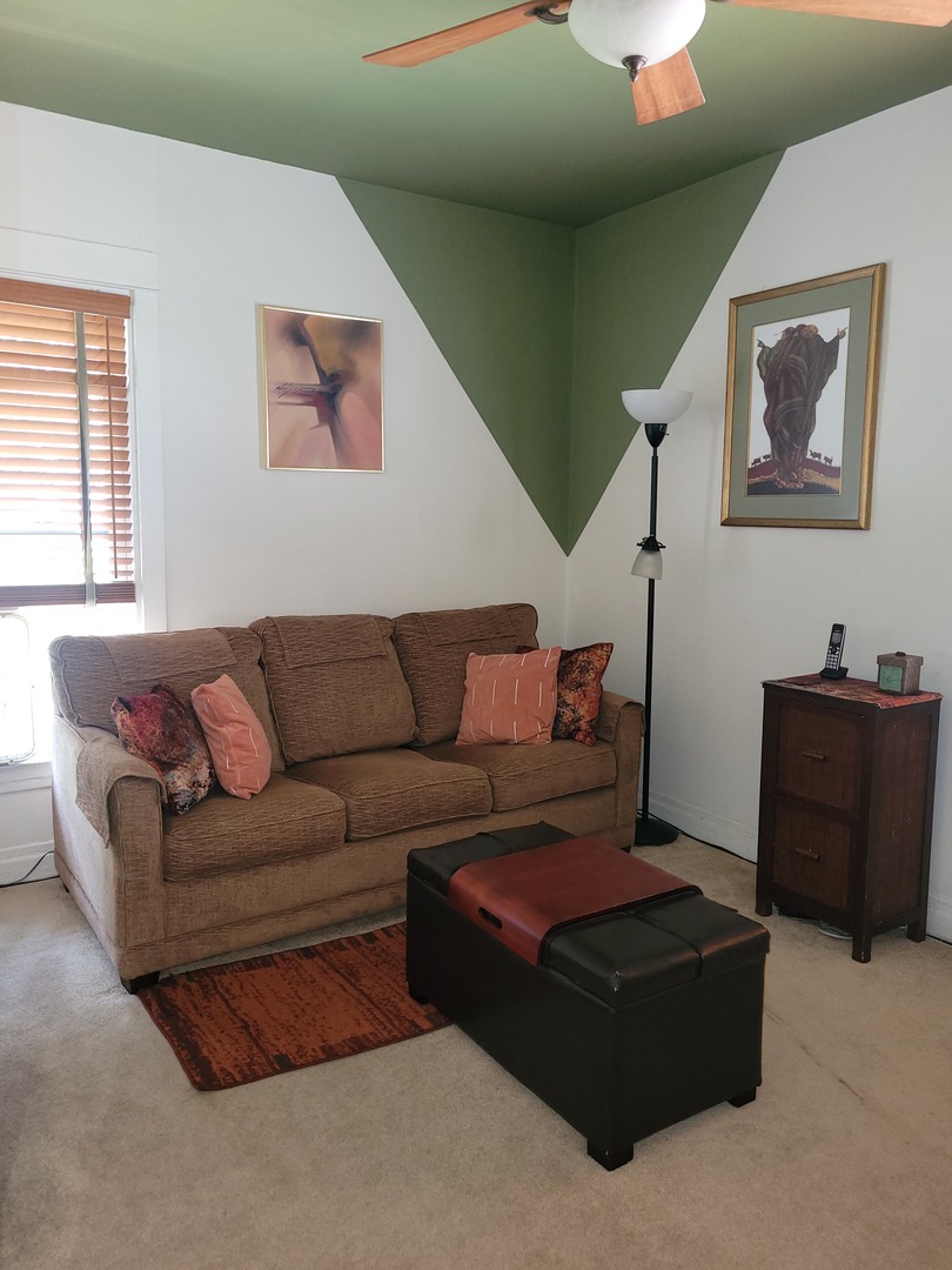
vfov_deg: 67.3
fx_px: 953
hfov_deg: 53.1
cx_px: 476
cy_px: 635
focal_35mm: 26
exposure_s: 1/10
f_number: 1.8
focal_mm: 5.4
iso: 160
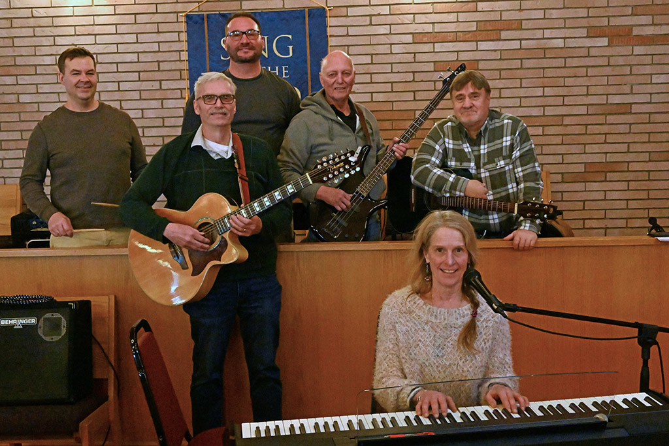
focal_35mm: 38
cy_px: 223
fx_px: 706
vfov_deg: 35.1
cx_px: 334
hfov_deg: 50.7
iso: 20000
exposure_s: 1/50
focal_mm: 38
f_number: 16
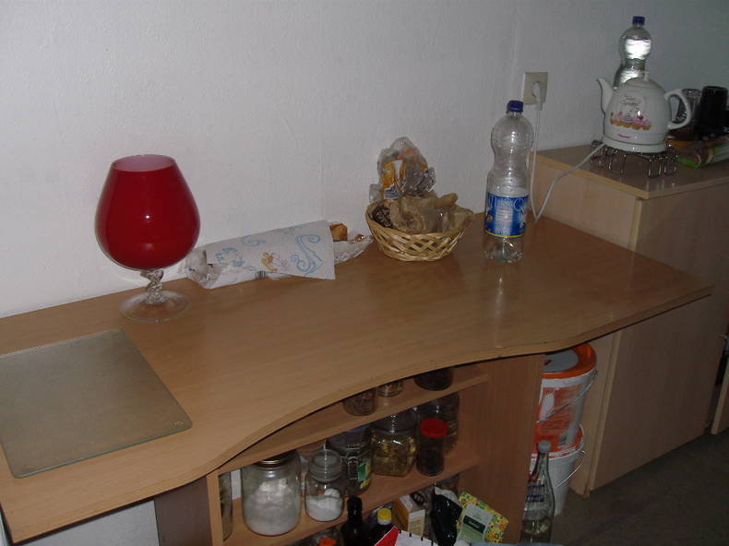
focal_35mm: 37
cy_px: 273
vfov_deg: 38.6
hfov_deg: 50.2
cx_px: 364
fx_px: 779
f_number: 2.8
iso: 80
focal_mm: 6.2
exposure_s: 1/40
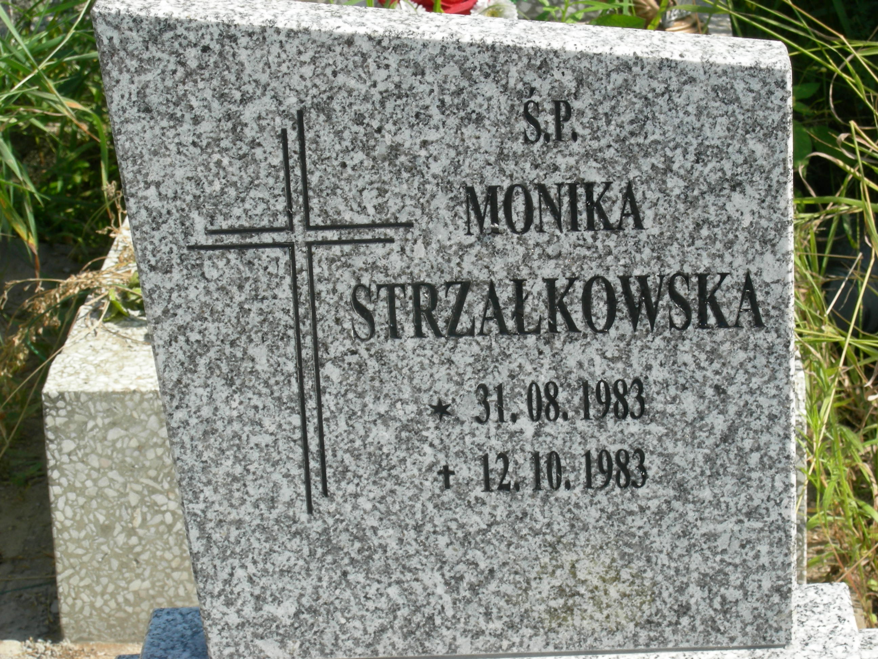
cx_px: 439
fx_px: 3196
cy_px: 330
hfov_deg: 15.6
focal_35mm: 126
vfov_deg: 11.8
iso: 64
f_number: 6.5
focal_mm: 26.3
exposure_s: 1/158
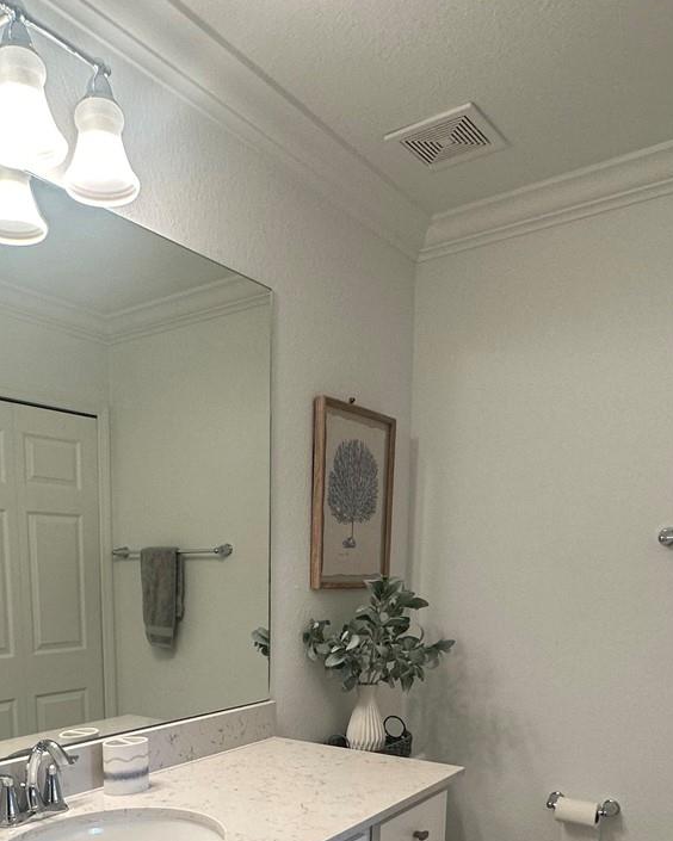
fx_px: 772
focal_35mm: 31
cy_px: 706
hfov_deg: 46.4
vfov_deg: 52.4
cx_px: 228
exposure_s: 1/120
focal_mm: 2.22
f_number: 2.2
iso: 100
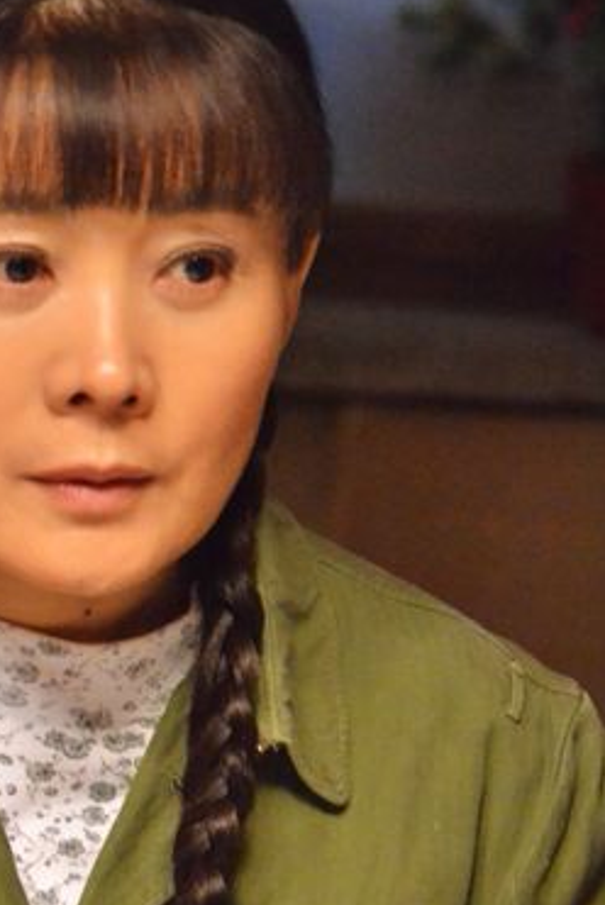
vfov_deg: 7.6
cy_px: 600
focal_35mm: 271
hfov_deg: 5.1
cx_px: 112
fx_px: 6815
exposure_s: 1/125
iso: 6400
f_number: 5
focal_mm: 105
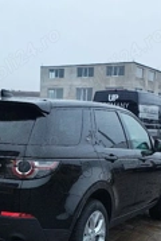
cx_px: 43
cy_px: 183
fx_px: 388
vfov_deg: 33.7
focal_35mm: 58
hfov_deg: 23.3
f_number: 1.4
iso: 491
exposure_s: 1/60.2
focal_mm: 5.89
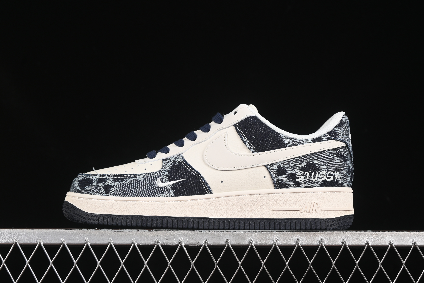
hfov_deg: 27.0
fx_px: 883
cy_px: 142
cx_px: 212
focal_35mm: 75
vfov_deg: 18.2
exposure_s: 1/80
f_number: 7.1
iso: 160
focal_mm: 50
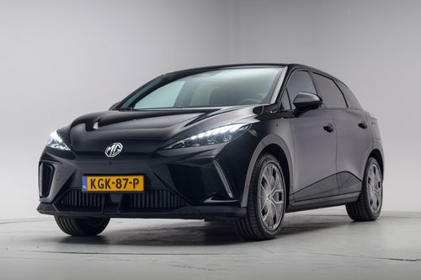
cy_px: 140
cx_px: 210
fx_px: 584
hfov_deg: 39.6
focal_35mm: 50
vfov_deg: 27.0
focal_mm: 50
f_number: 4
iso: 100
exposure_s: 1/13
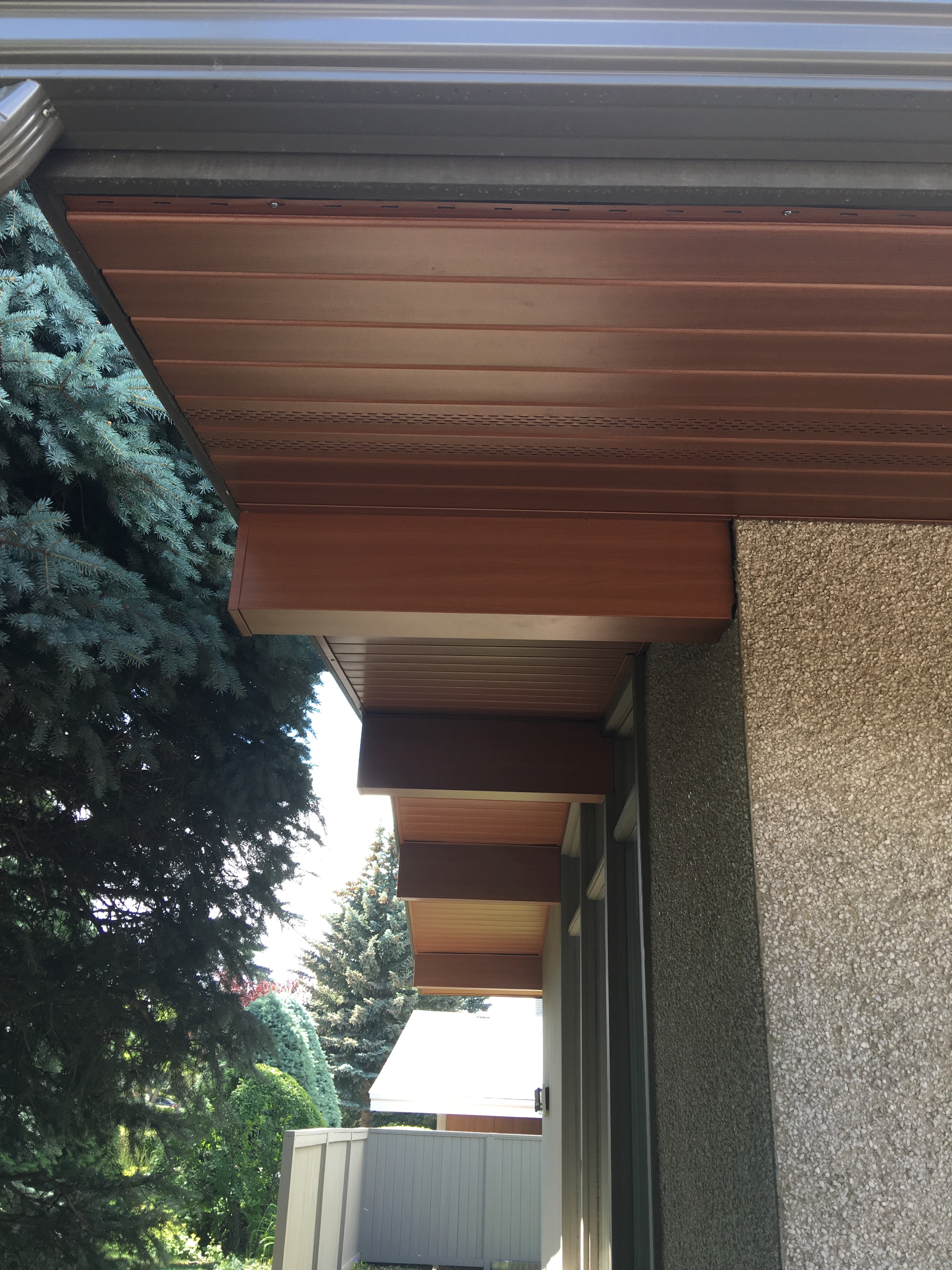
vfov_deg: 61.7
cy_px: 635
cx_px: 476
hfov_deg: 48.2
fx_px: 1063
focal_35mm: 29
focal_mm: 4.15
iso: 25
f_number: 2.2
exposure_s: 1/120
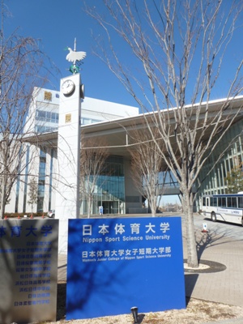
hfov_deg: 56.8
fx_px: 225
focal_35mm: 24
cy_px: 162
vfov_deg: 71.6
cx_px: 122
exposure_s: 1/400
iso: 100
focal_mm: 4.3
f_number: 4.5
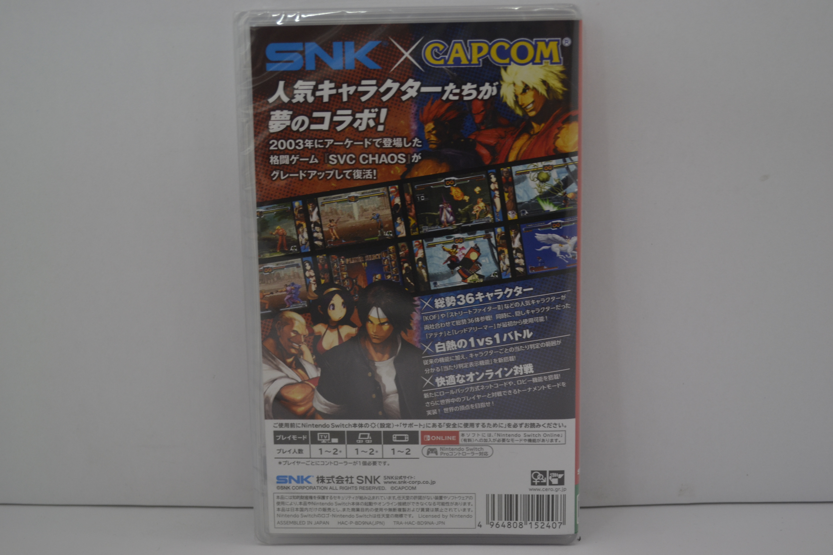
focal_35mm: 45
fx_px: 1041
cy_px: 278
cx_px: 416
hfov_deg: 43.6
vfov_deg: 29.9
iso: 400
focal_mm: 30
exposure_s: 1/15
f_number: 4.5
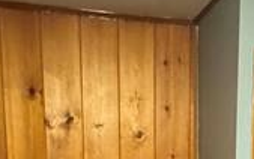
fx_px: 624
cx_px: 224
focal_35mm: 90
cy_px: 400
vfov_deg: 11.6
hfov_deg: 22.5
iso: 1000
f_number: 2.2
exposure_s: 1/40
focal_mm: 2.22
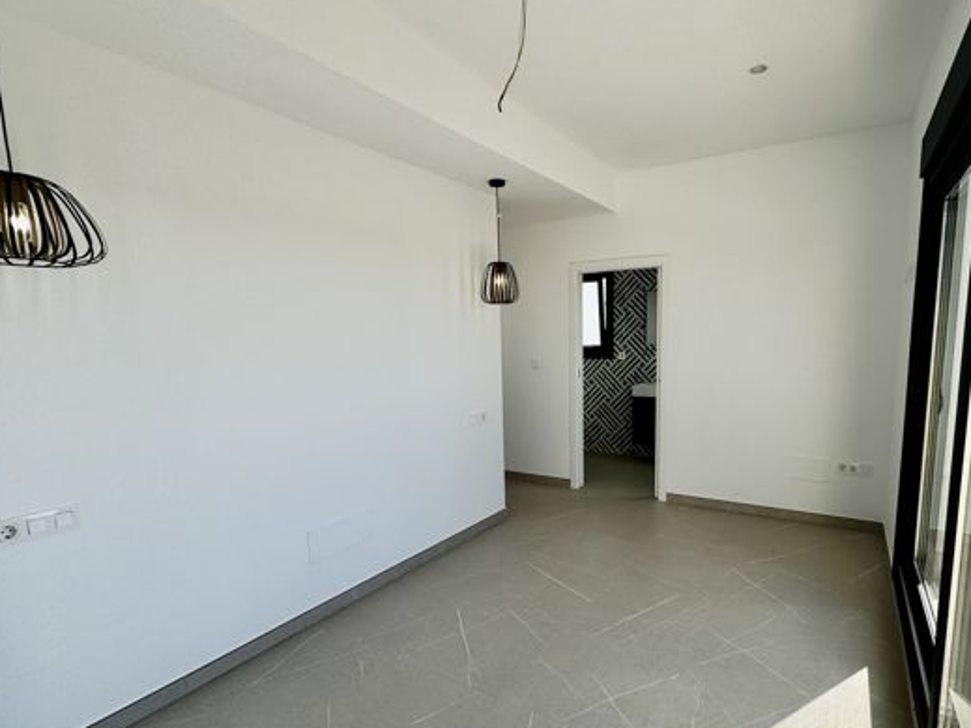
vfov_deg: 68.4
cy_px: 412
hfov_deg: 84.3
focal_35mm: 19
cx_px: 545
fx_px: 533
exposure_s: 1/636
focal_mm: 2.22
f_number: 2.2
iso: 40
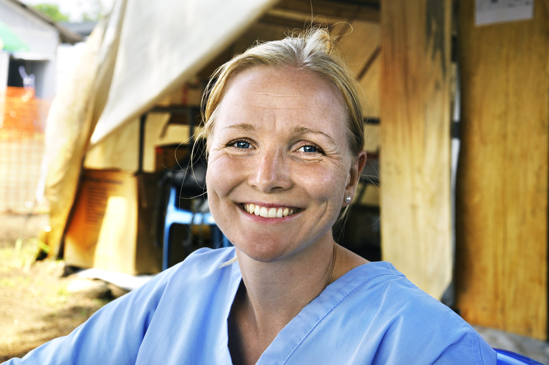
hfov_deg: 29.9
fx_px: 1028
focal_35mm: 68
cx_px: 274
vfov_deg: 20.1
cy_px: 182
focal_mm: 45
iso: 250
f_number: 6.7
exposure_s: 1/250
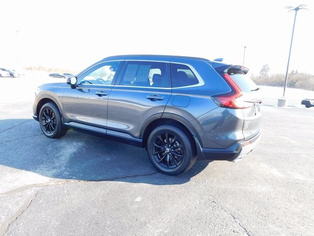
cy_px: 118
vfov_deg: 54.9
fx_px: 227
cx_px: 157
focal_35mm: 25
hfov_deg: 69.4
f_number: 3.1
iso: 125
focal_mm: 4.5
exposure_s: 1/250
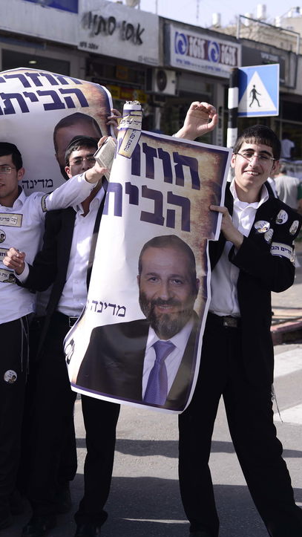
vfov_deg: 29.7
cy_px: 264
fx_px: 1010
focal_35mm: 71
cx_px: -187
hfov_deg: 15.3
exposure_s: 1/800
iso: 100
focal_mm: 35
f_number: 3.5
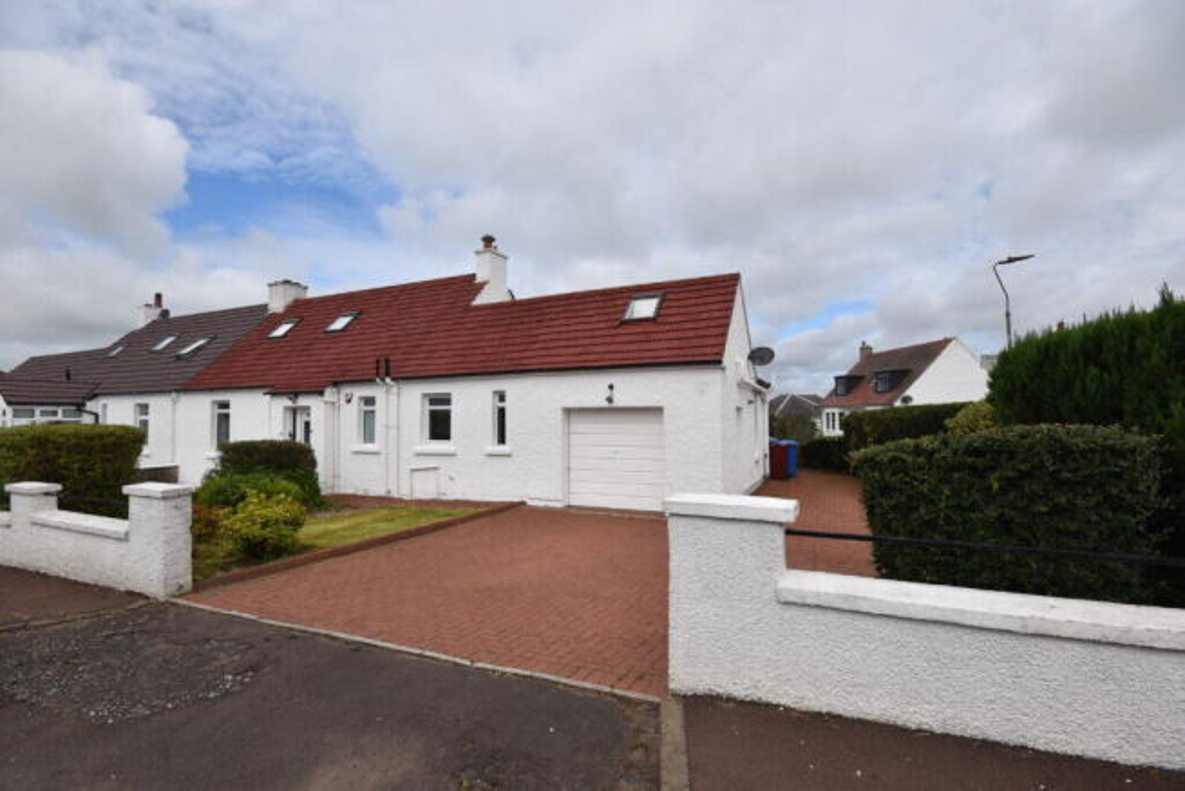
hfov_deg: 100.4
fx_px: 494
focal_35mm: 15
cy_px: 396
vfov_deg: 77.4
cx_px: 592
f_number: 10
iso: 200
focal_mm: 10
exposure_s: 1/400
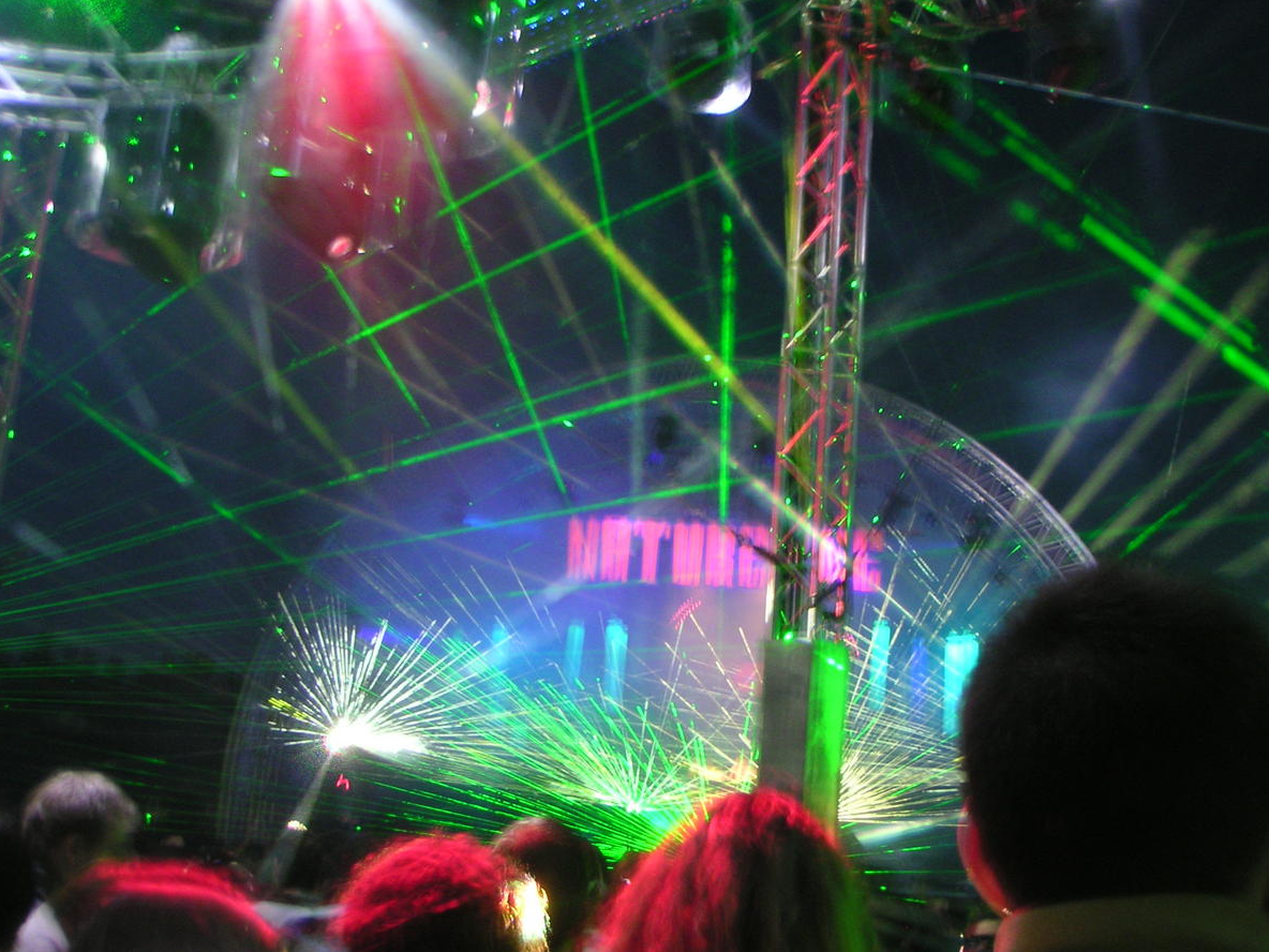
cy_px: 470
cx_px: 673
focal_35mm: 40
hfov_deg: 46.8
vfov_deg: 36.0
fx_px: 1466
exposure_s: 1/2
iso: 100
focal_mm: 5.7
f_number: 2.8
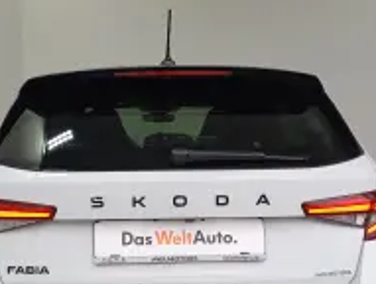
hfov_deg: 40.2
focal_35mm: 47
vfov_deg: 30.4
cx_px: 154
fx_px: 511
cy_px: 219
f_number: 1.8
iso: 50
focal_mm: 4.65
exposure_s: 1/120
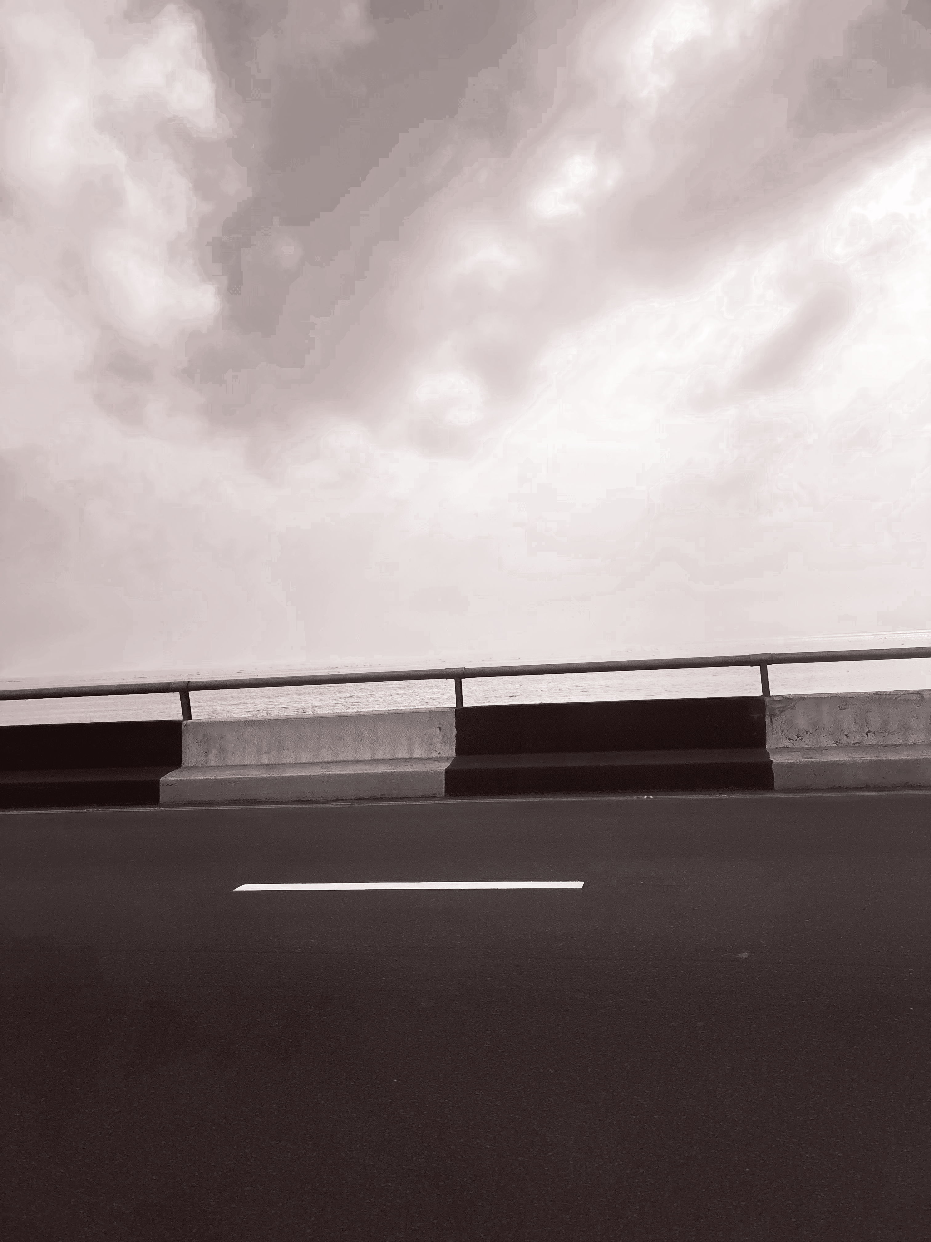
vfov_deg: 67.3
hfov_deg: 53.1
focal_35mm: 26
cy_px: 621
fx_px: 932
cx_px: 466
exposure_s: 1/5348
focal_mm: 5.96
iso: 50
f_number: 1.6
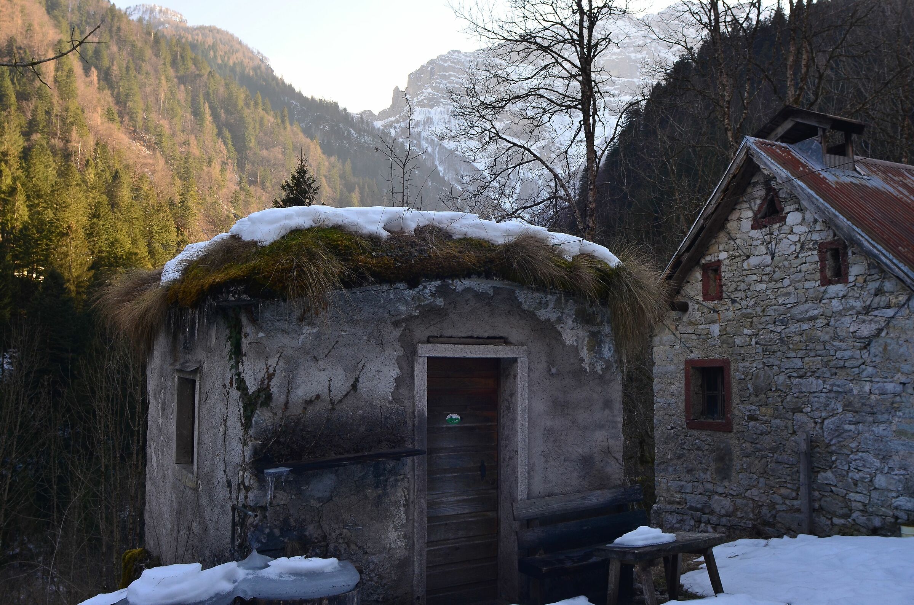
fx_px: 760
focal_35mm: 30
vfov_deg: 43.4
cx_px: 457
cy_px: 302
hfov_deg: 62.0
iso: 200
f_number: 8
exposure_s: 1/125
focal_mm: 20
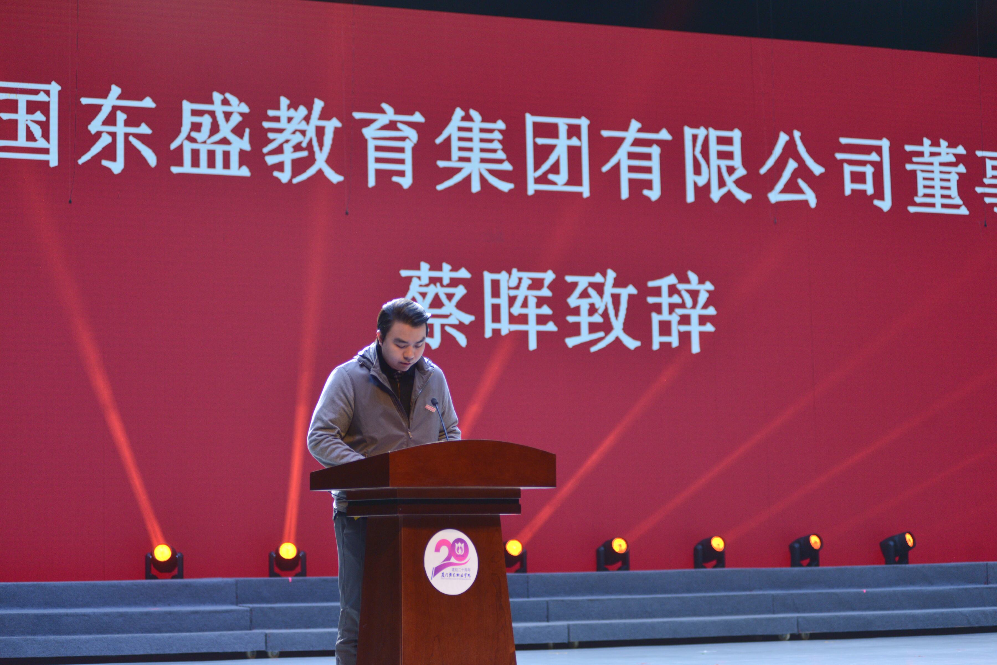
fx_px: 2216
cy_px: 332
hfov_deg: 25.4
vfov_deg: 17.1
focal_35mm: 80
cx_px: 498
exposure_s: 1/400
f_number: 2.8
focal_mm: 80
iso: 1000
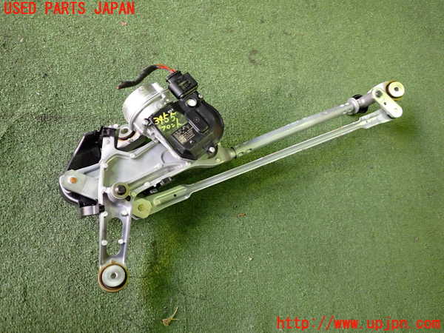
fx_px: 385
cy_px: 166
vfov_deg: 46.8
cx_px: 222
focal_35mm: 30
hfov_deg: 60.0
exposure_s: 1/30
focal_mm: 5.4
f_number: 2.3
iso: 320
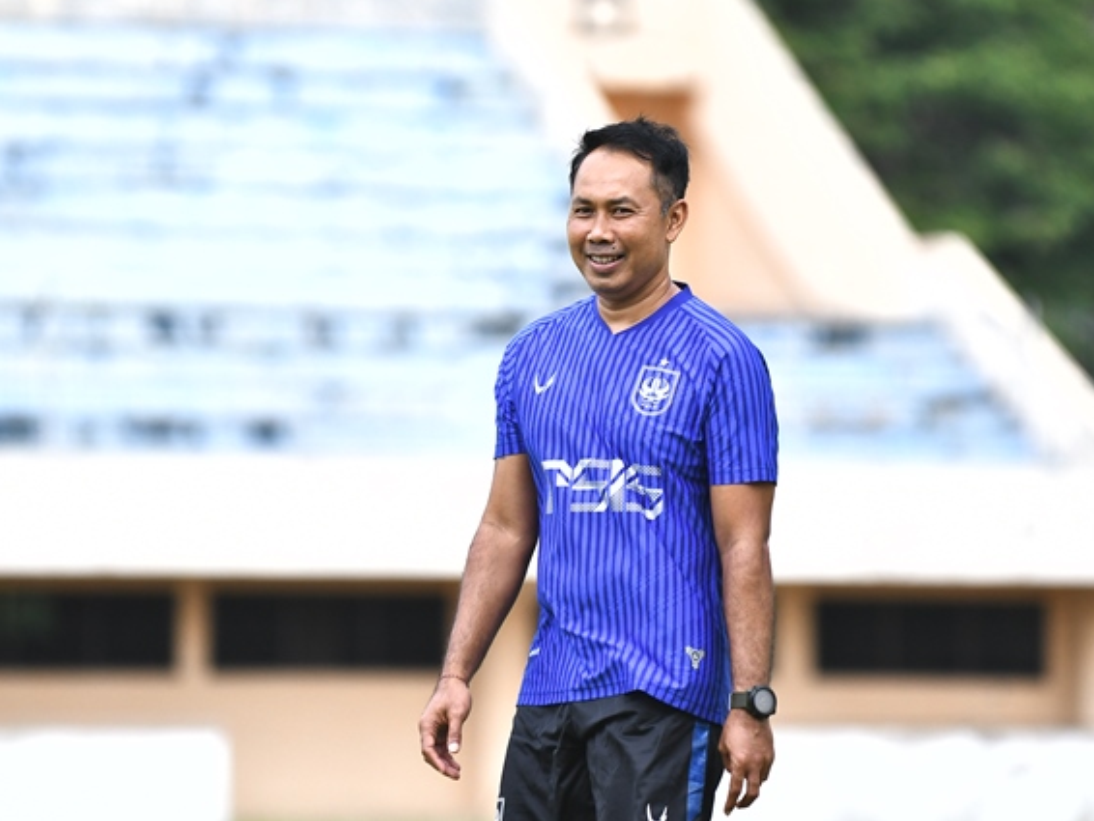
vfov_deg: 4.6
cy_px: 410
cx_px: 545
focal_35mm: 326
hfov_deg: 6.1
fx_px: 10307
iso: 1250
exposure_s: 1/1000
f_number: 2.8
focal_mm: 200
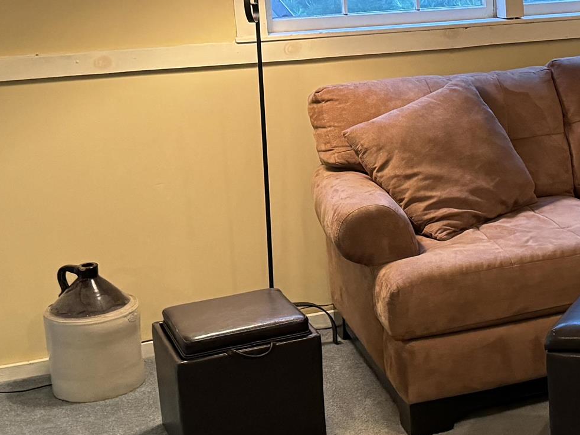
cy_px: 132
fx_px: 1256
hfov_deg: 24.2
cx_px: 647
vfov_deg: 19.5
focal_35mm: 75
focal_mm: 6.76
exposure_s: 1/60
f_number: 1.78
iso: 640
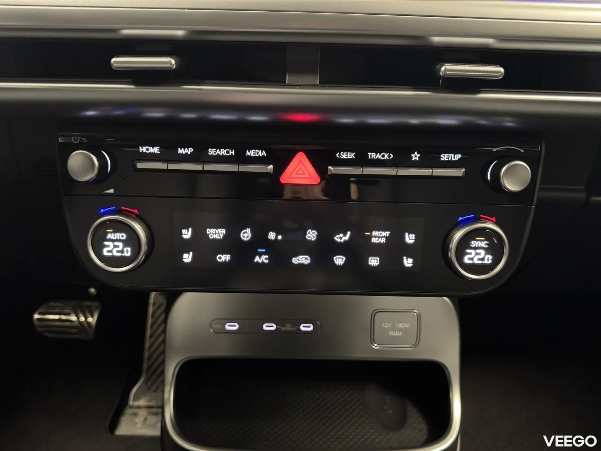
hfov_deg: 71.6
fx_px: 417
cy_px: 226
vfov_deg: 56.8
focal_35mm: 24
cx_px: 300
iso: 1250
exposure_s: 1/30
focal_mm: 6.76
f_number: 1.78
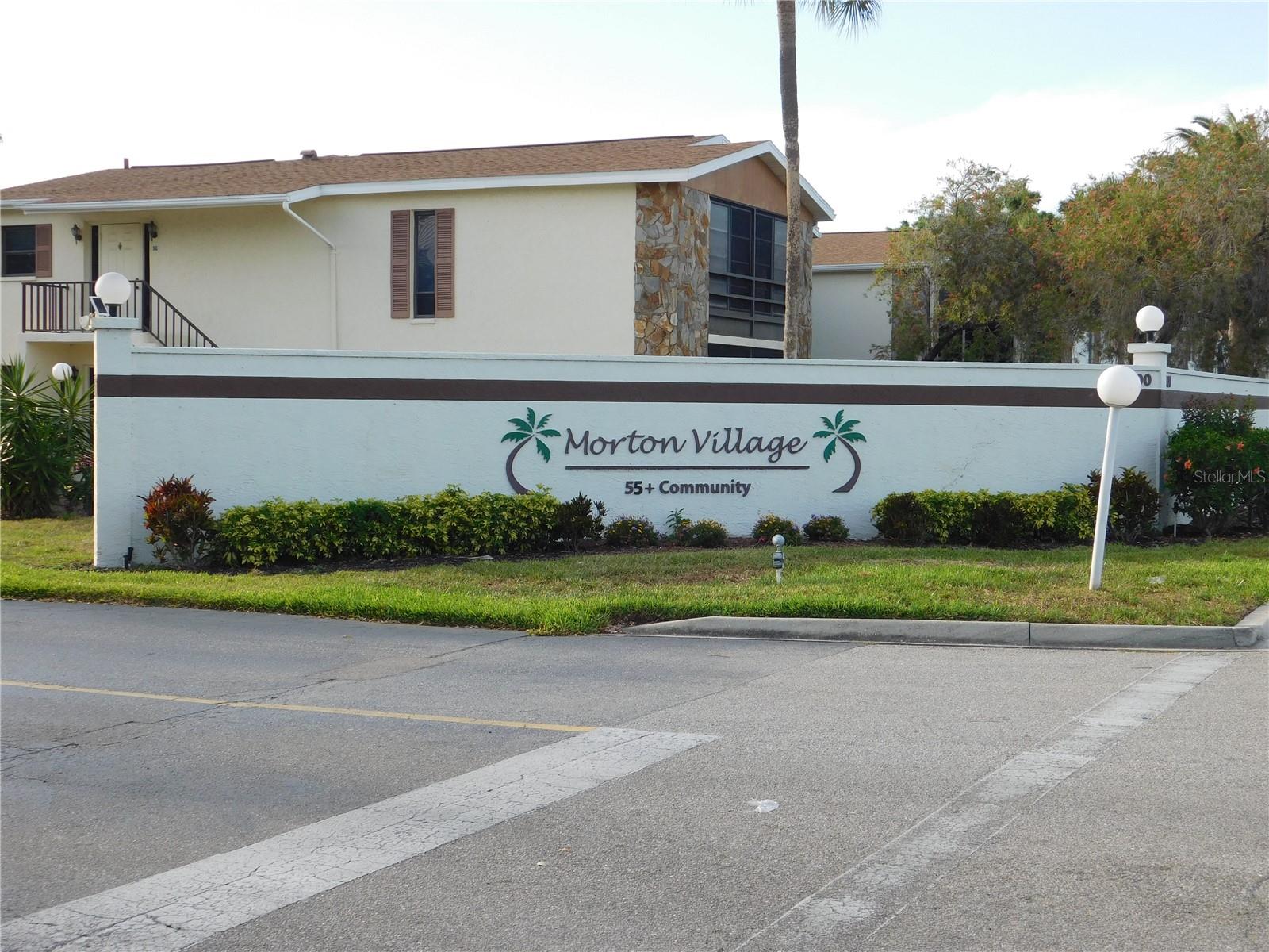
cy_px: 476
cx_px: 634
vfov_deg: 28.6
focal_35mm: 51
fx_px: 1870
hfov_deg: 37.5
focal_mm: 9
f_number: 3.8
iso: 125
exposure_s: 1/400
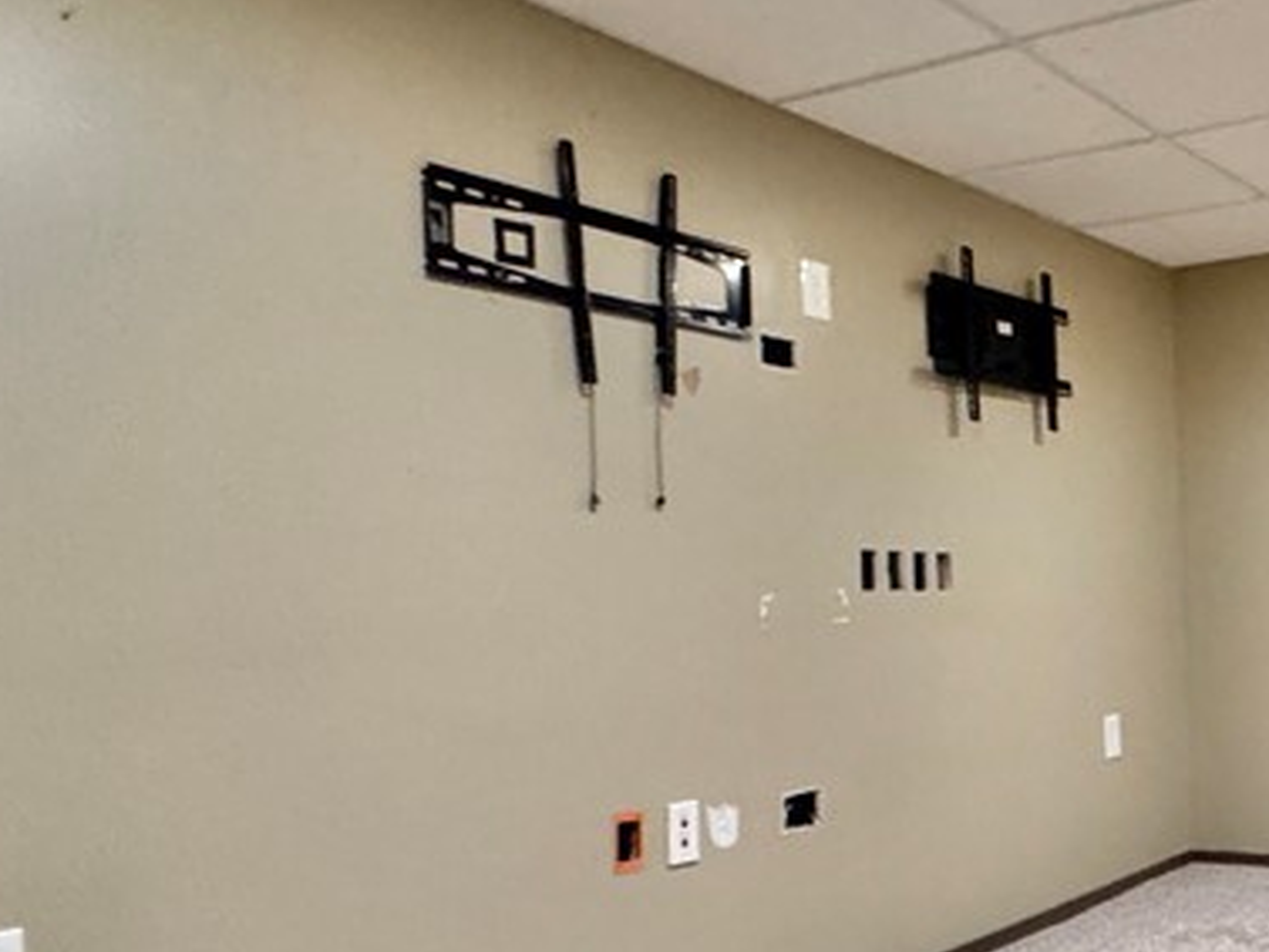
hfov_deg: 43.8
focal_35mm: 38
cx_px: 1188
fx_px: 1393
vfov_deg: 37.5
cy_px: 585
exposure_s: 1/60
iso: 640
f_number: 2.2
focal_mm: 2.22
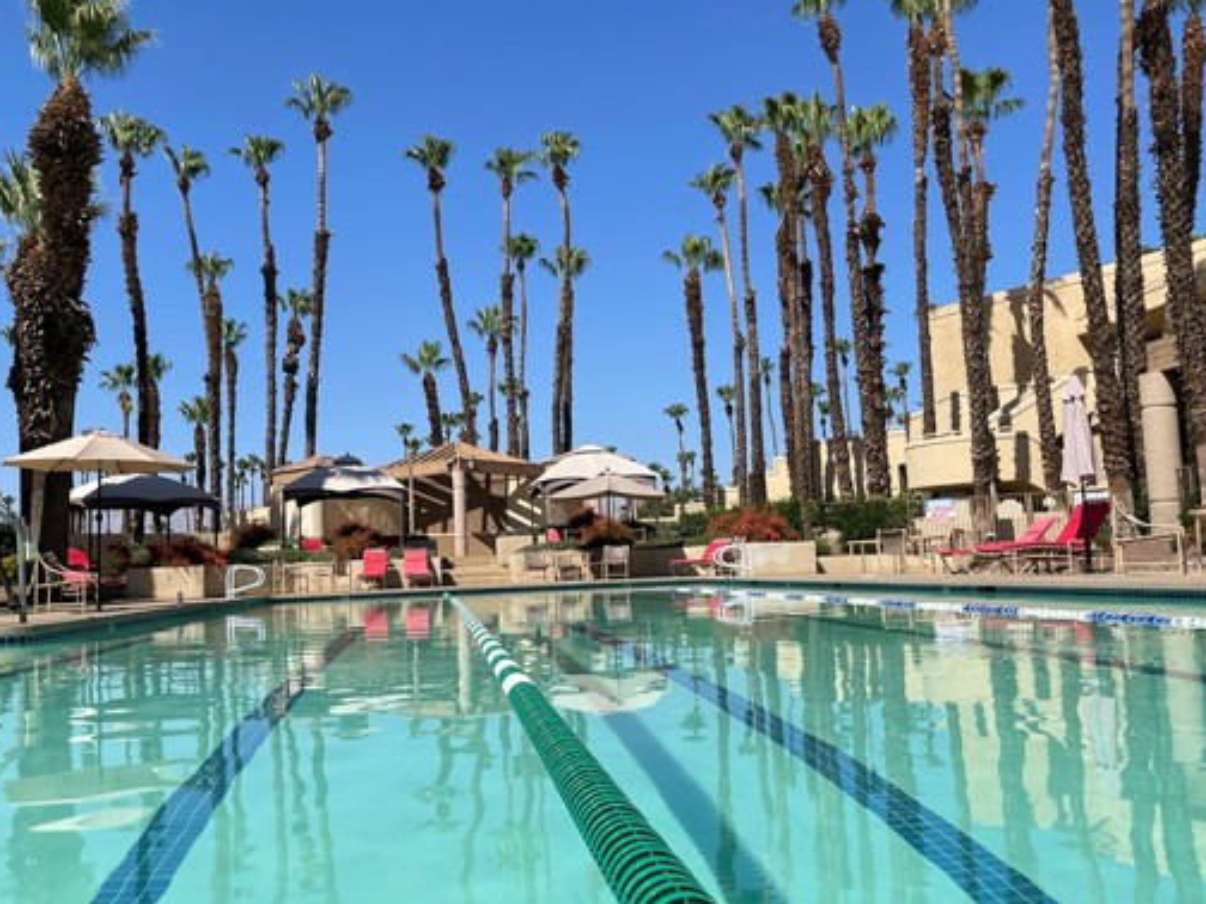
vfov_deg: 42.9
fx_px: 1150
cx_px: 541
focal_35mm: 33
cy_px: 469
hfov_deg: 55.2
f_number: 1.6
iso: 32
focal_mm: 4.2
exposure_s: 1/5051
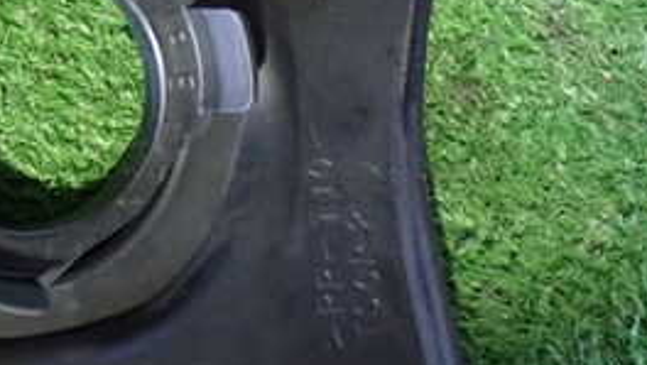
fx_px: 1614
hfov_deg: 21.7
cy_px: 125
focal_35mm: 94
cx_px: -34
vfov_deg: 12.9
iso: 800
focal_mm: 6.83
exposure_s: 1/15
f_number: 2.7
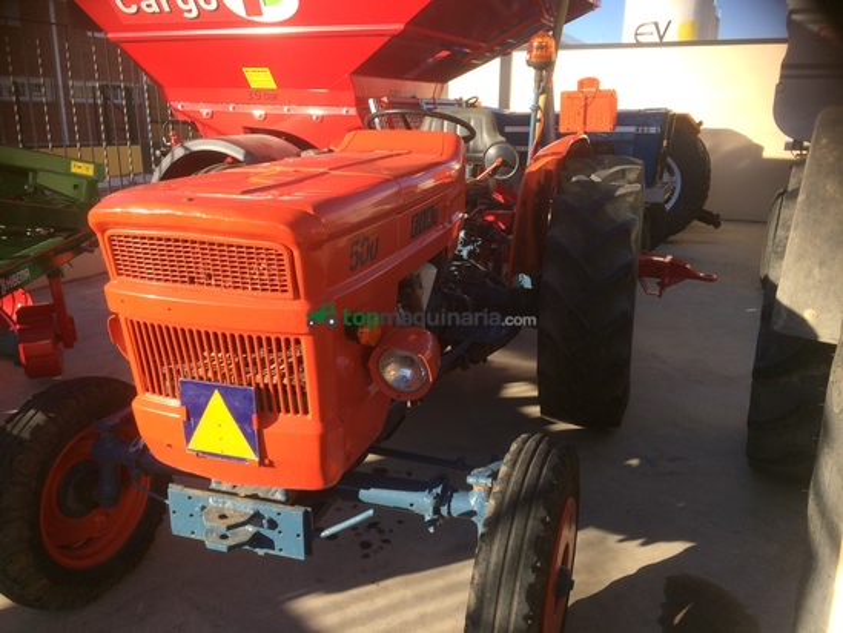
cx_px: 422
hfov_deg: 61.6
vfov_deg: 48.2
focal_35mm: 29
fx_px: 706
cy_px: 316
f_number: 2.2
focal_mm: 4.15
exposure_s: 1/760
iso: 32
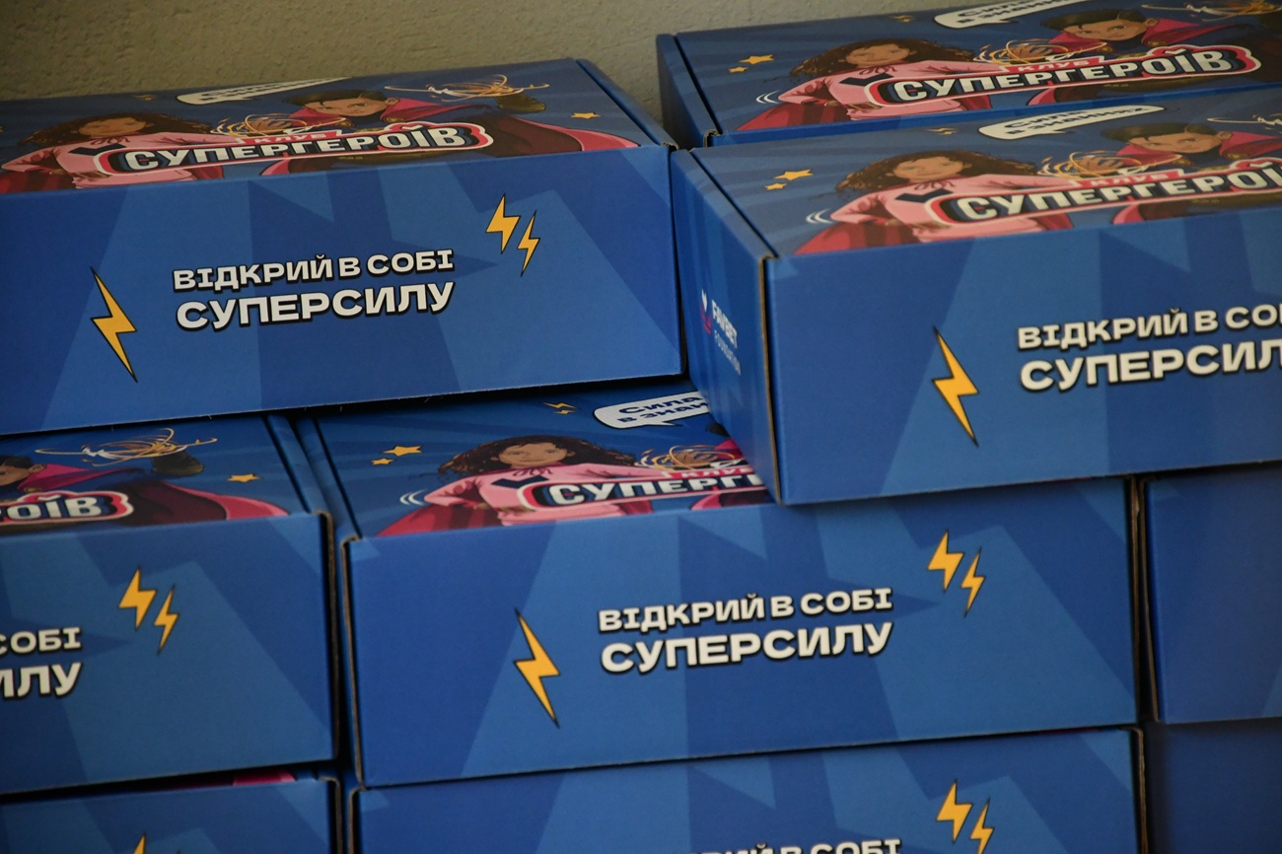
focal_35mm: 195
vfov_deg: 7.0
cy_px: 427
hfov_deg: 10.6
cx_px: 641
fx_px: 6942
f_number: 5.6
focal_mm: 130
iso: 2800
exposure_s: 1/125
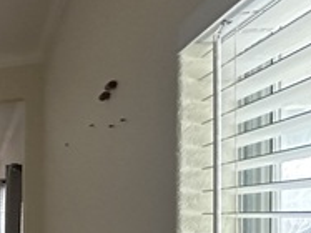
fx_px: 431
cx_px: -215
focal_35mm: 48
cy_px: 221
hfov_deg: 24.2
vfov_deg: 28.7
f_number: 2.2
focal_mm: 2.22
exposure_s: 1/60
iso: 1000
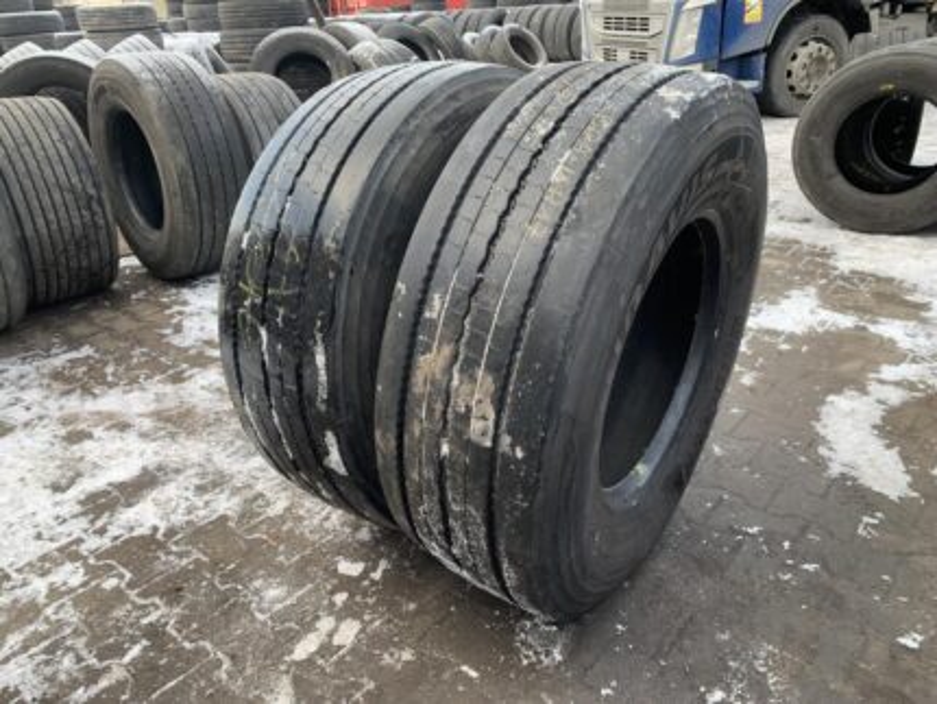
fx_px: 704
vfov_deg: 53.1
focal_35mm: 26
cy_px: 352
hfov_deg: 67.3
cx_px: 468
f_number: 1.8
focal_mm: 4.25
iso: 25
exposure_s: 1/125
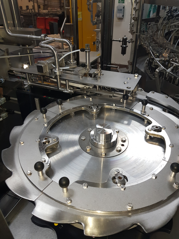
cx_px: 90
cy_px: 120
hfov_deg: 53.1
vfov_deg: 67.3
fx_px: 179
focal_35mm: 26
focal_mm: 4.3
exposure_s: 1/50
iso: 100
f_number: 1.7
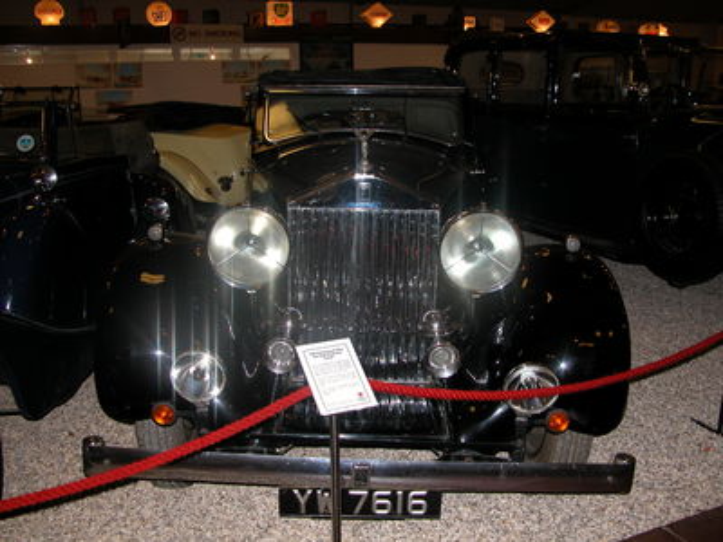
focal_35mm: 35
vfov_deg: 40.7
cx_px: 362
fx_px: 731
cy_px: 271
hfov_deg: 52.6
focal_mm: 8.9
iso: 100
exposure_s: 1/60
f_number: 2.8
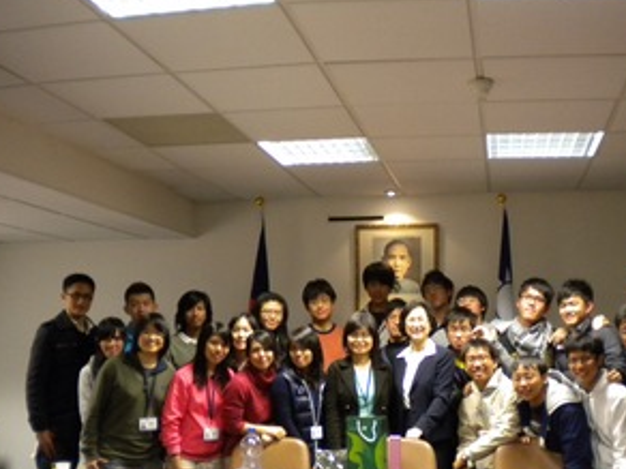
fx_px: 868
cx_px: 367
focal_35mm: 48
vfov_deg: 30.1
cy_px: 308
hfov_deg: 39.5
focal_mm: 6.3
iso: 400
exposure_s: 1/30
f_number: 3.1
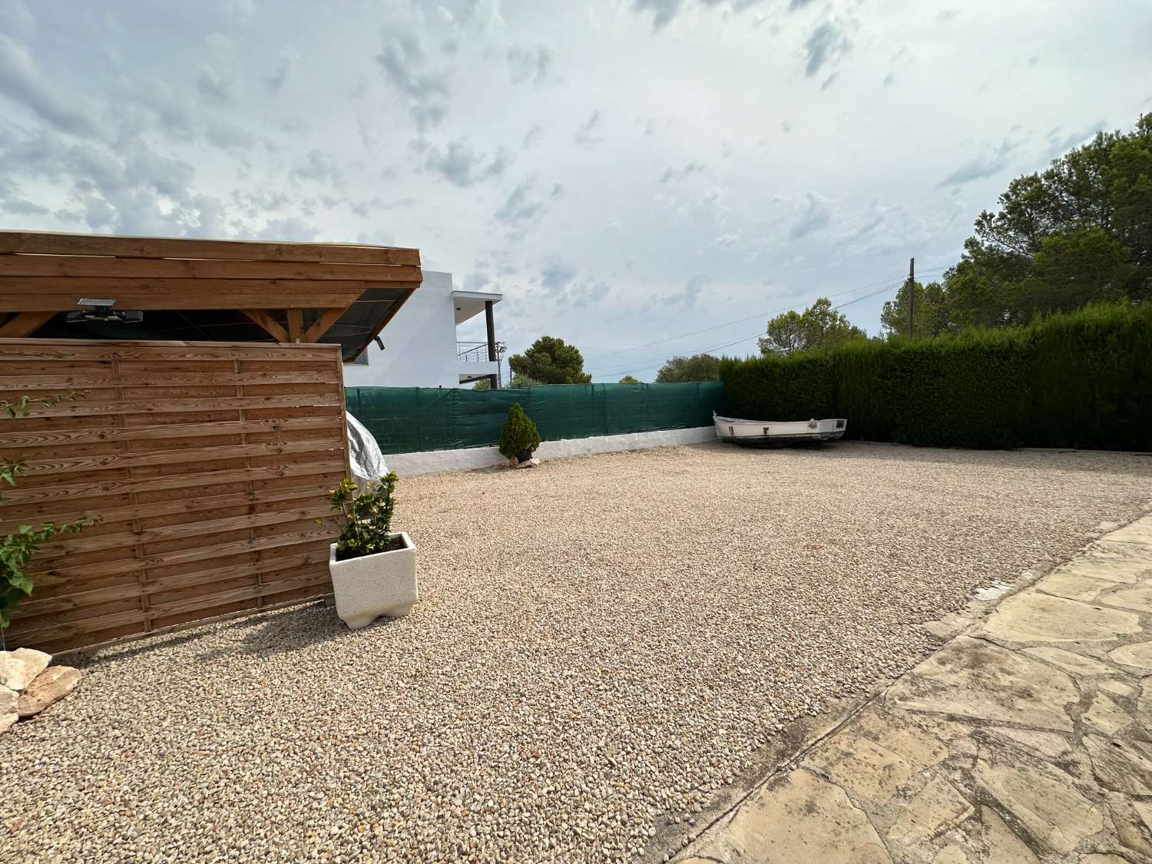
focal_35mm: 14
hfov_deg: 102.1
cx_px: 576
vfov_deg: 85.7
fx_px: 466
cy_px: 432
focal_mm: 2.22
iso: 50
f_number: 2.2
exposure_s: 1/2451
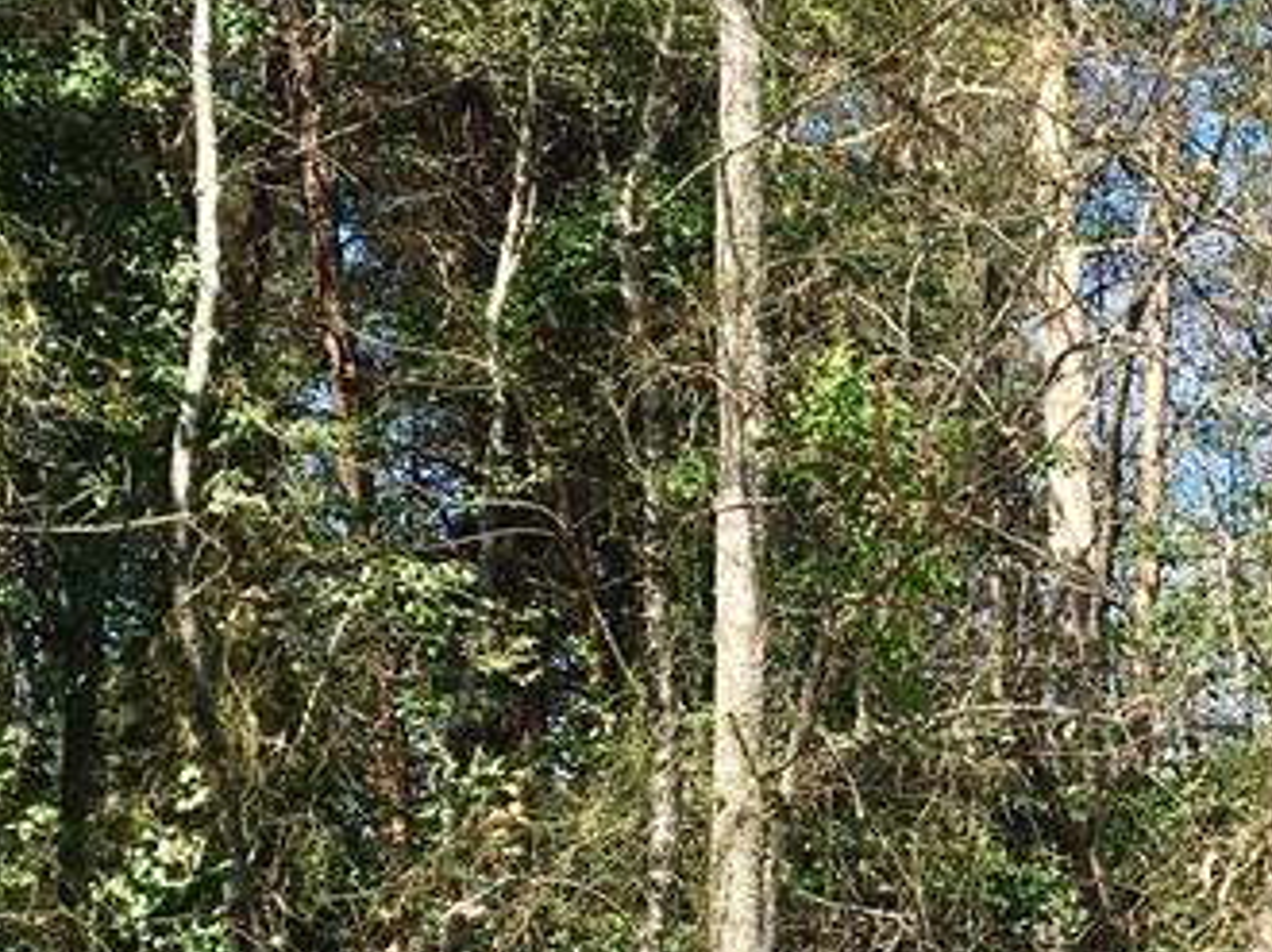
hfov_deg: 21.1
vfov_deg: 16.2
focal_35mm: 90
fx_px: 3305
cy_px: 852
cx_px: 1230
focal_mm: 4.15
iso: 25
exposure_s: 1/718
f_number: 2.2
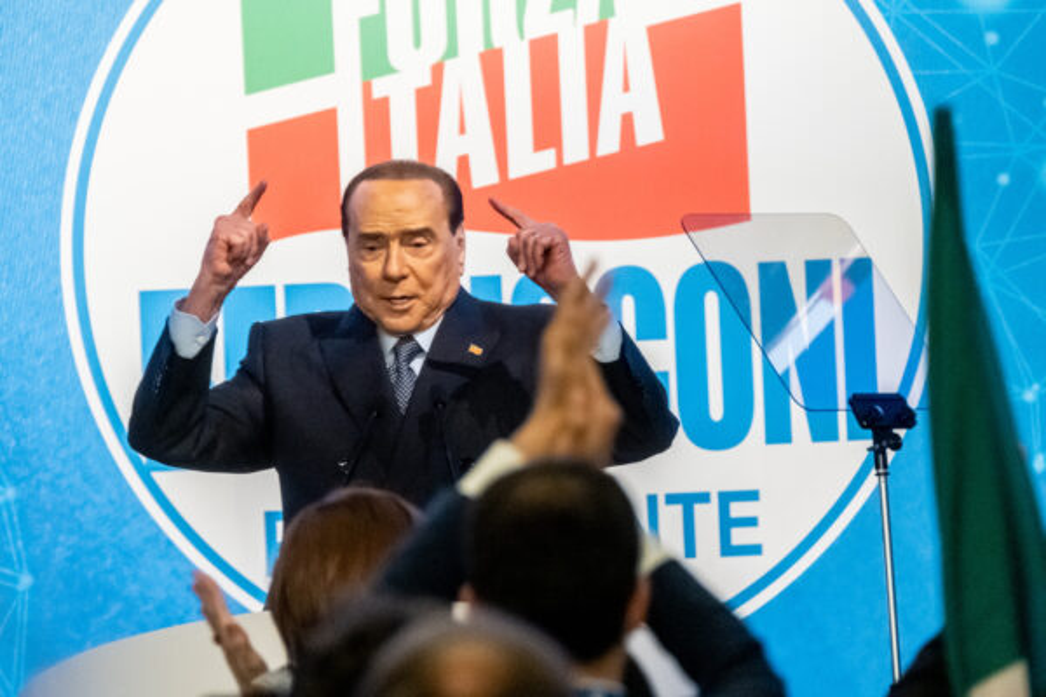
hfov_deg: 4.3
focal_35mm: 485
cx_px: 523
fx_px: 14091
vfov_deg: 2.8
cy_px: 348
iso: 8000
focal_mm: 323.2
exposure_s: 1/250
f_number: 5.4
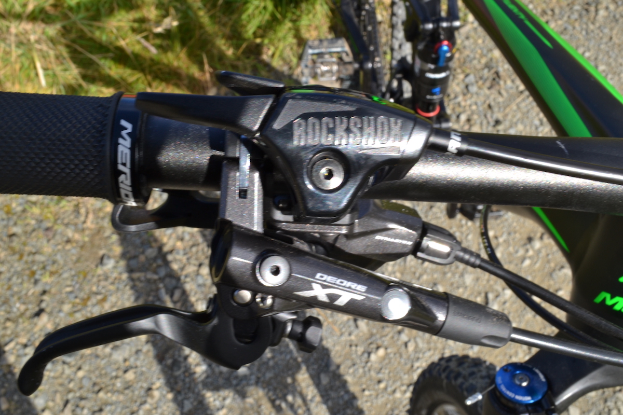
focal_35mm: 36
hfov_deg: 53.1
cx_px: 312
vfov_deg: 36.9
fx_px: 623
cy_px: 208
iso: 100
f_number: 20
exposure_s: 1/20
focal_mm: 24
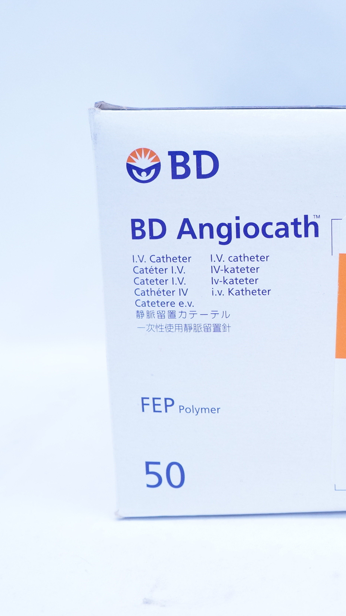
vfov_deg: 41.5
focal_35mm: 50
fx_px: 812
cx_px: 346
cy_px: 309
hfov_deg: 23.1
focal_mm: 21
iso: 800
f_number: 5.6
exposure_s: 1/100
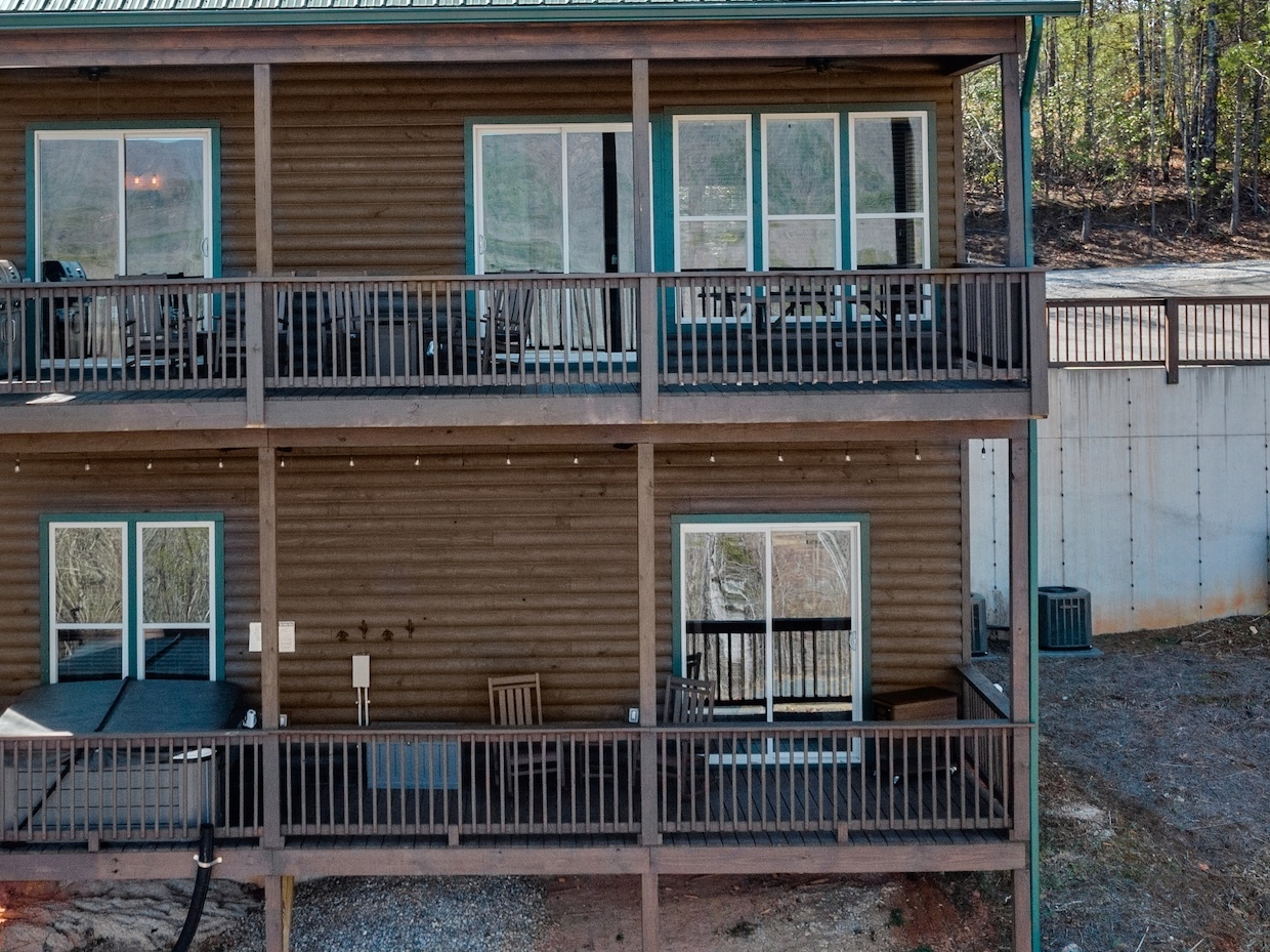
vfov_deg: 28.1
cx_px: 455
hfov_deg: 37.2
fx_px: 1870
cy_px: 227
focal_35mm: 51
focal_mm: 12.29
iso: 120
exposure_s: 1/25
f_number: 2.8
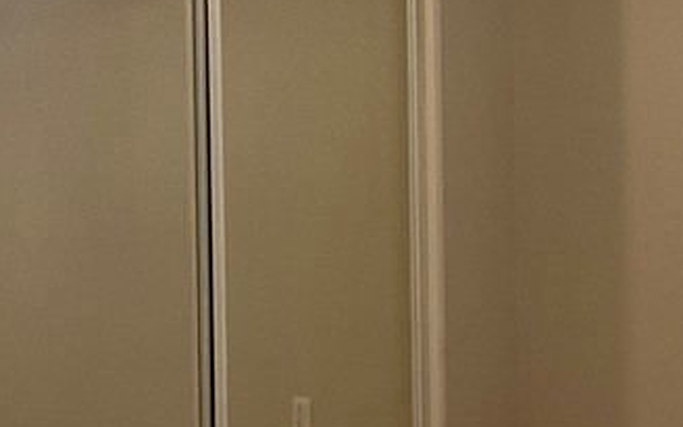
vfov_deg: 13.6
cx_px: 481
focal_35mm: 96
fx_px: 1787
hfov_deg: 21.5
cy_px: 104
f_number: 1.8
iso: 320
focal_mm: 3
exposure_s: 1/30
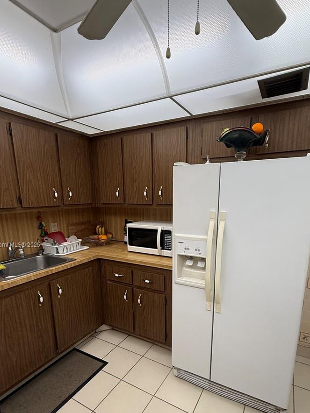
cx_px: 165
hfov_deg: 68.6
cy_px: 245
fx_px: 227
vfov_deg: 83.8
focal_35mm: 19
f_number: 2.2
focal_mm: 2.22
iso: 200
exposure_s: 1/120
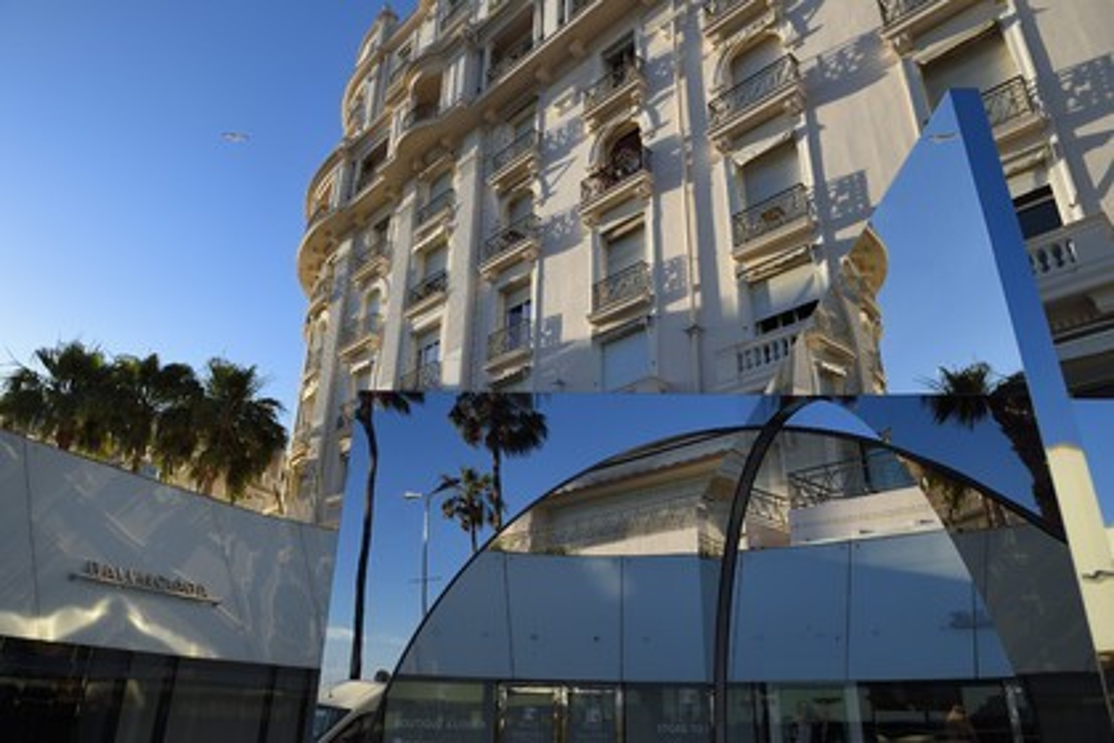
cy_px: 372
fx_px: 743
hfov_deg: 73.7
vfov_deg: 53.1
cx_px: 557
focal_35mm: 24
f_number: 11
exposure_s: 1/250
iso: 200
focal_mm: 24
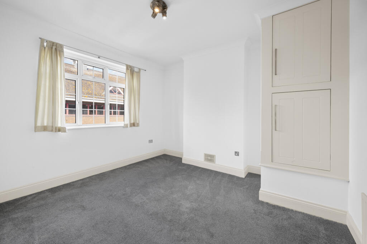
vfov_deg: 81.1
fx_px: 143
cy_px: 122
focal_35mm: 14
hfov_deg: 104.3
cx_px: 184
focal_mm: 14
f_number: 16
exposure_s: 1/1.67
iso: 200
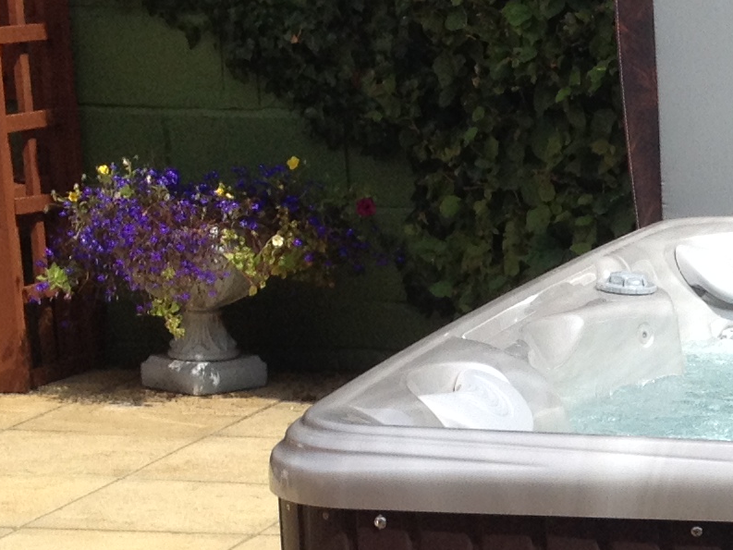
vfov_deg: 10.2
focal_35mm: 144
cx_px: 983
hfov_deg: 13.2
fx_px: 3050
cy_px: 554
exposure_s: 1/1200
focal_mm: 4.28
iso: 50
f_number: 2.4
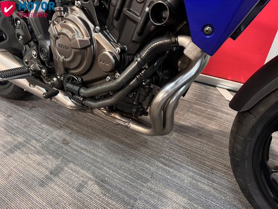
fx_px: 193
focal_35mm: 24
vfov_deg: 56.8
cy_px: 104
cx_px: 139
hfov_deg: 71.6
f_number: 1.78
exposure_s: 1/25
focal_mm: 6.76
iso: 800
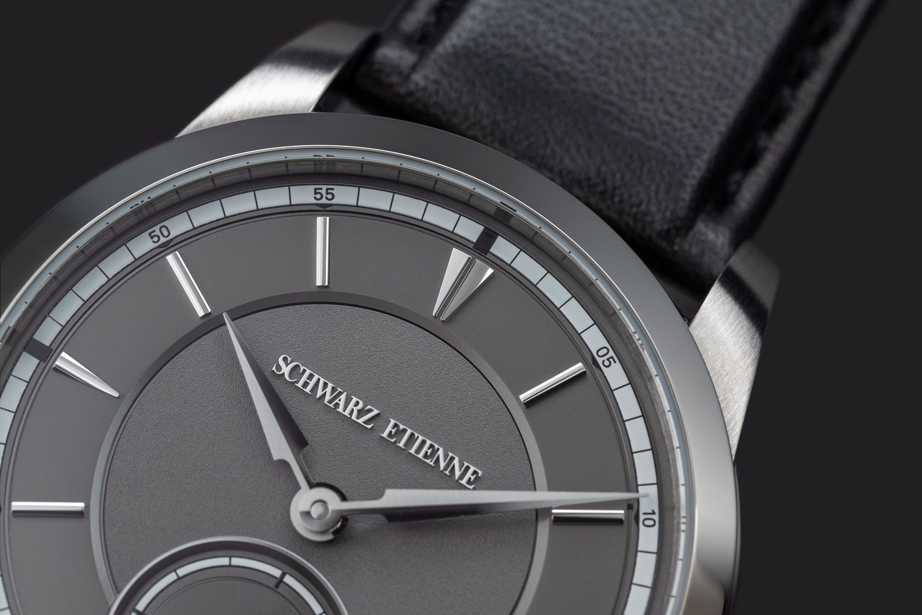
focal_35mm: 105
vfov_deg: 13.0
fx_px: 2689
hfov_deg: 19.5
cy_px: 308
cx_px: 461
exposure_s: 1/60
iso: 64
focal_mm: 105
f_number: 20
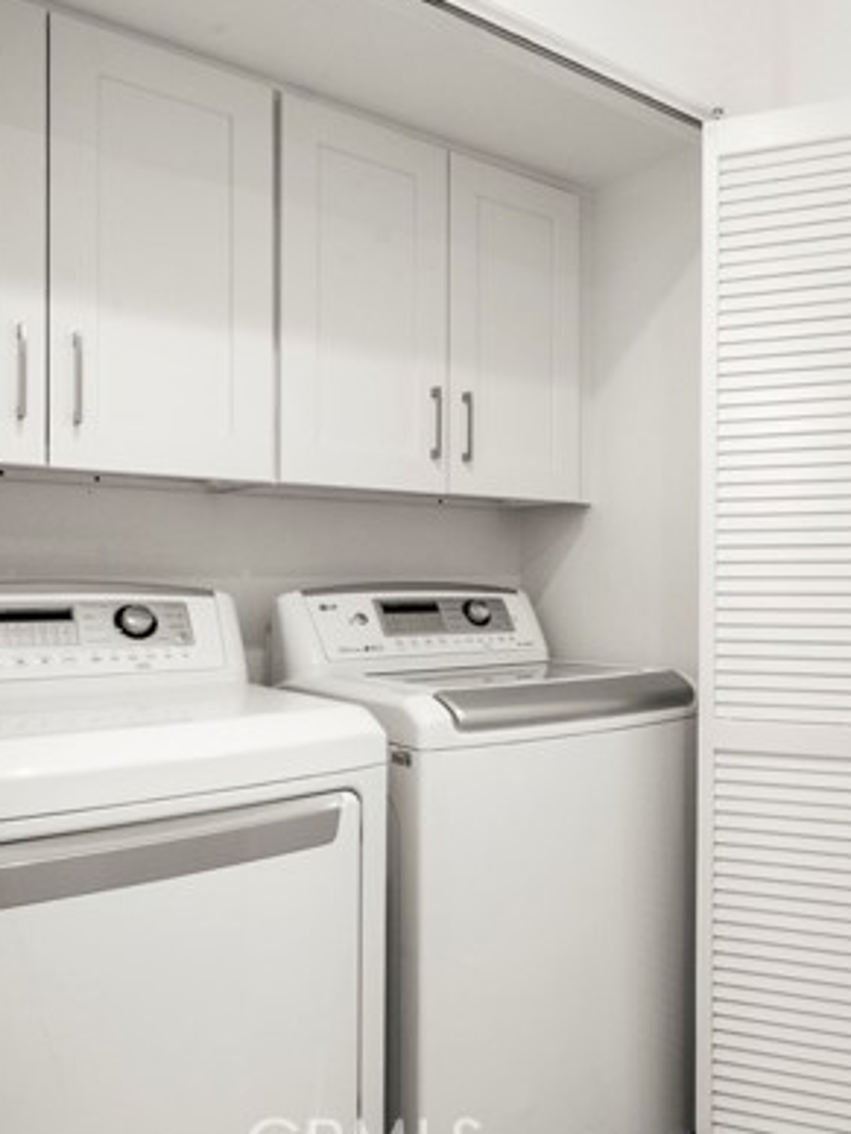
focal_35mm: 27
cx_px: 591
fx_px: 885
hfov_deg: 50.1
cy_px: 563
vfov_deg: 65.3
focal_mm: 17
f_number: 10
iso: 2500
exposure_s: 1/25
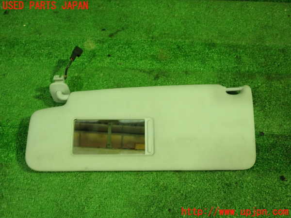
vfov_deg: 44.2
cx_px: 146
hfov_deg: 56.8
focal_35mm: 32
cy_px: 109
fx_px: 269
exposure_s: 1/60
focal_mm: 5.87
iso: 800
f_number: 2.4
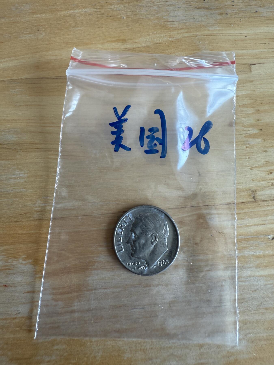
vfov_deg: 71.6
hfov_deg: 56.8
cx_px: 137
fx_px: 253
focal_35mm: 24
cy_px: 182
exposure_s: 1/99
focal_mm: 2.22
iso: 40
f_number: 2.2
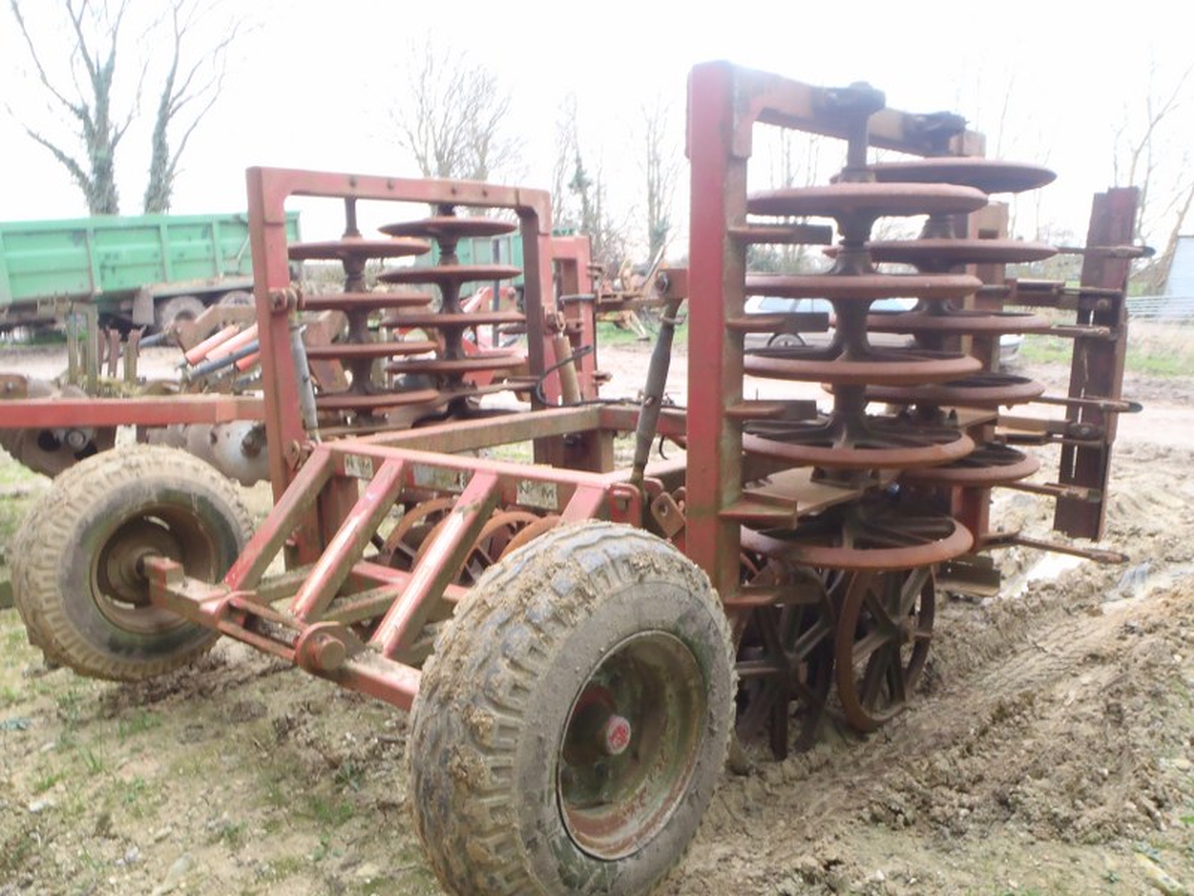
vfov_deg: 49.7
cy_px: 448
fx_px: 966
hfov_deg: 63.4
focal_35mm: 28
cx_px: 597
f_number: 3.5
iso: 160
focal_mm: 5
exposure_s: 1/30
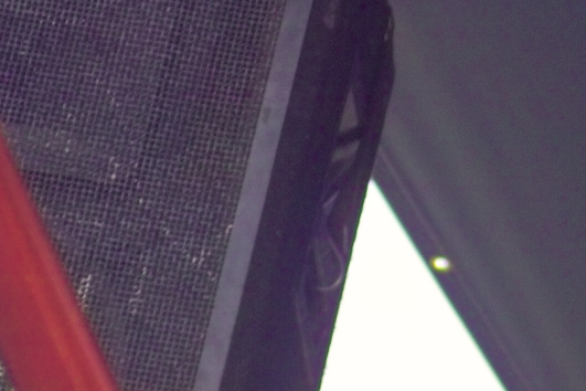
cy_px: 25
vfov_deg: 3.8
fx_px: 5908
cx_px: 741
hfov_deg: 5.6
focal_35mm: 363
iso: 200
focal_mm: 50
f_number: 4
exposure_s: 1/90
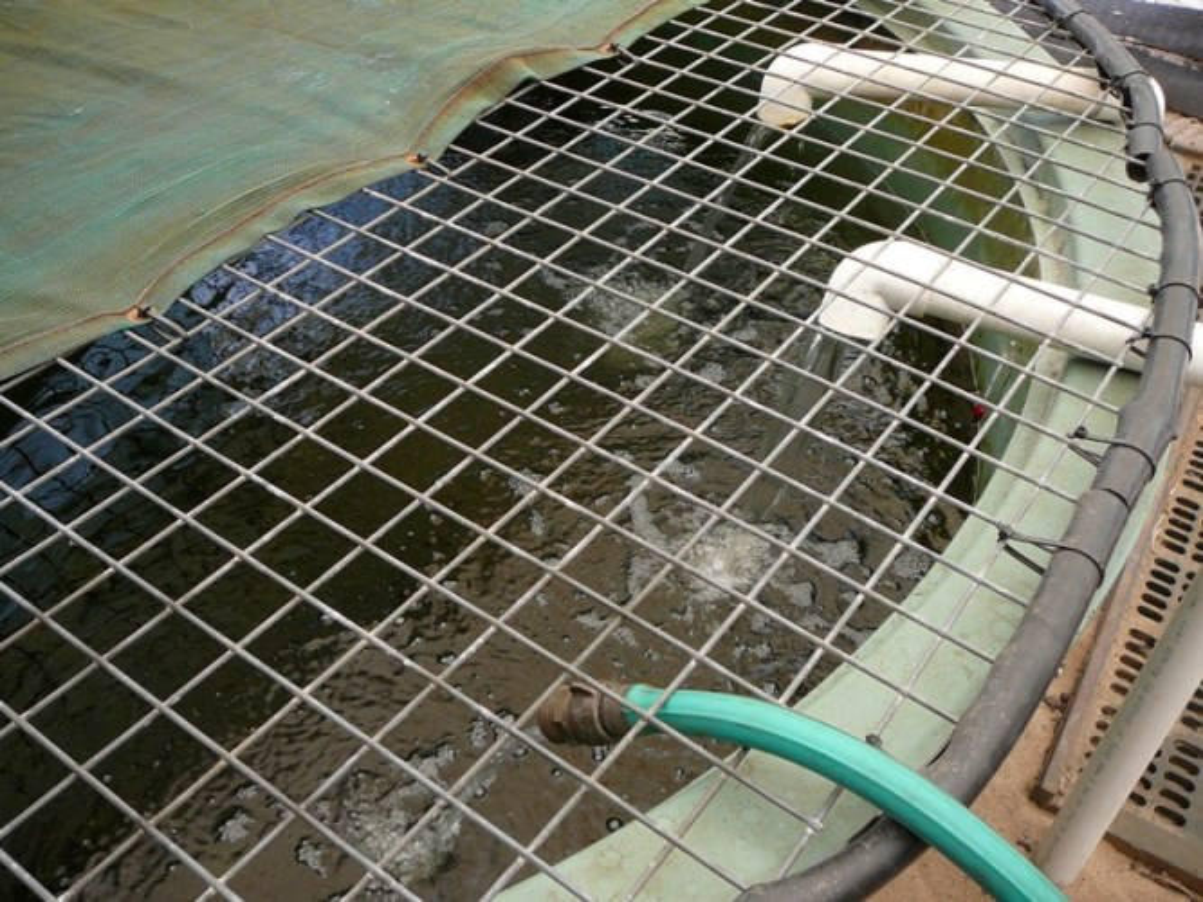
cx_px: 602
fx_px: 1216
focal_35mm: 35
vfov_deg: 40.7
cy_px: 451
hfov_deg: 52.6
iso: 80
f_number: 2.8
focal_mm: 5.2
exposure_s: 1/60
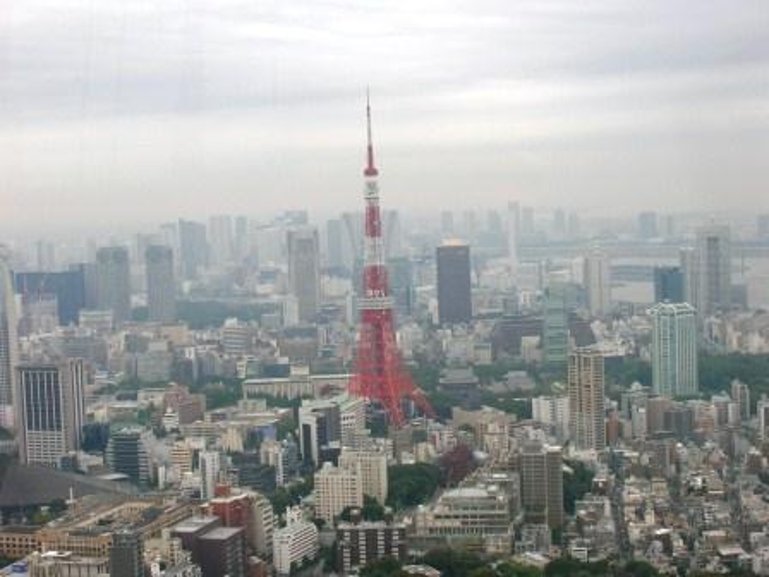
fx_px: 1466
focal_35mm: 66
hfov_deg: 29.4
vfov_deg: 22.3
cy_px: 288
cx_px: 384
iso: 50
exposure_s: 1/59.5
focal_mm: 11
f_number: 6.4
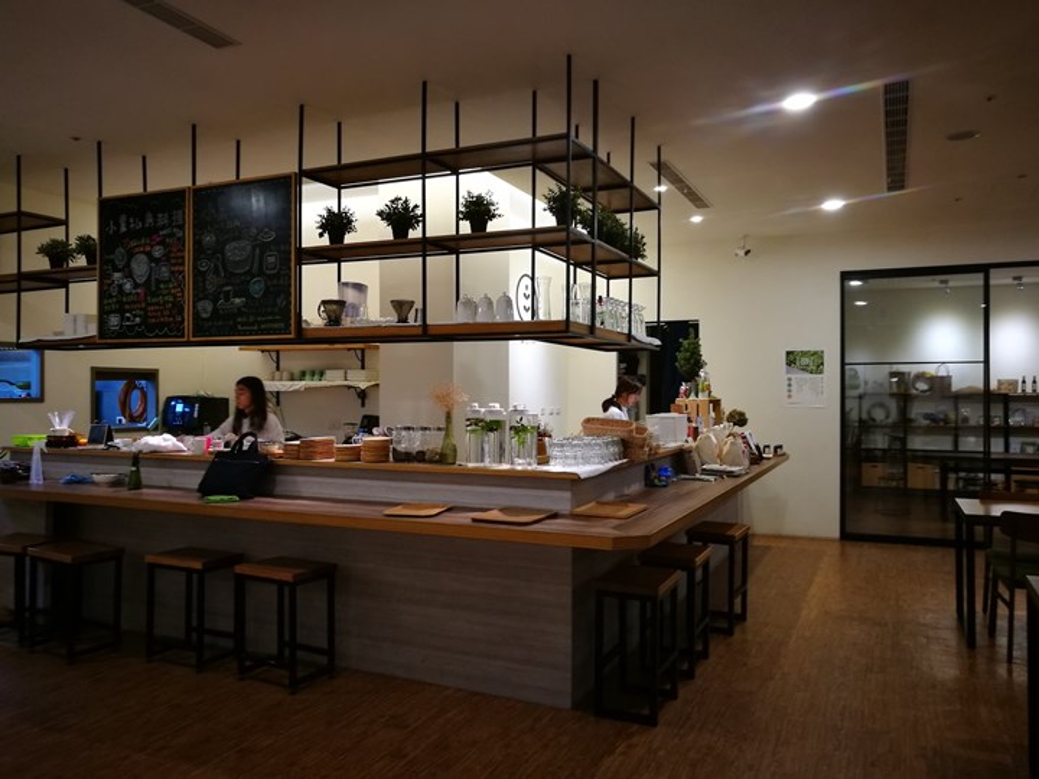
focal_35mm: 27
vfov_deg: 51.4
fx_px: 810
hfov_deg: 65.3
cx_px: 520
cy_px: 390
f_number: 2.2
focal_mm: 4.5
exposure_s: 1/30
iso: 320
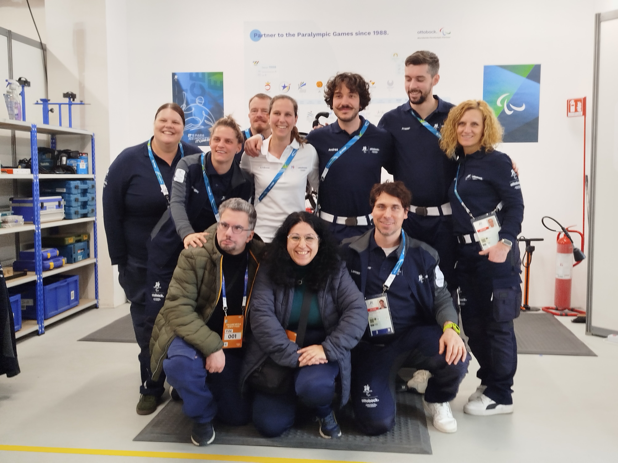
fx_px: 643
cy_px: 232
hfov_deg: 51.4
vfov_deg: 39.7
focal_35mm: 36
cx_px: 309
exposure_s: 1/33
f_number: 1.7
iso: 100
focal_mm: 5.31
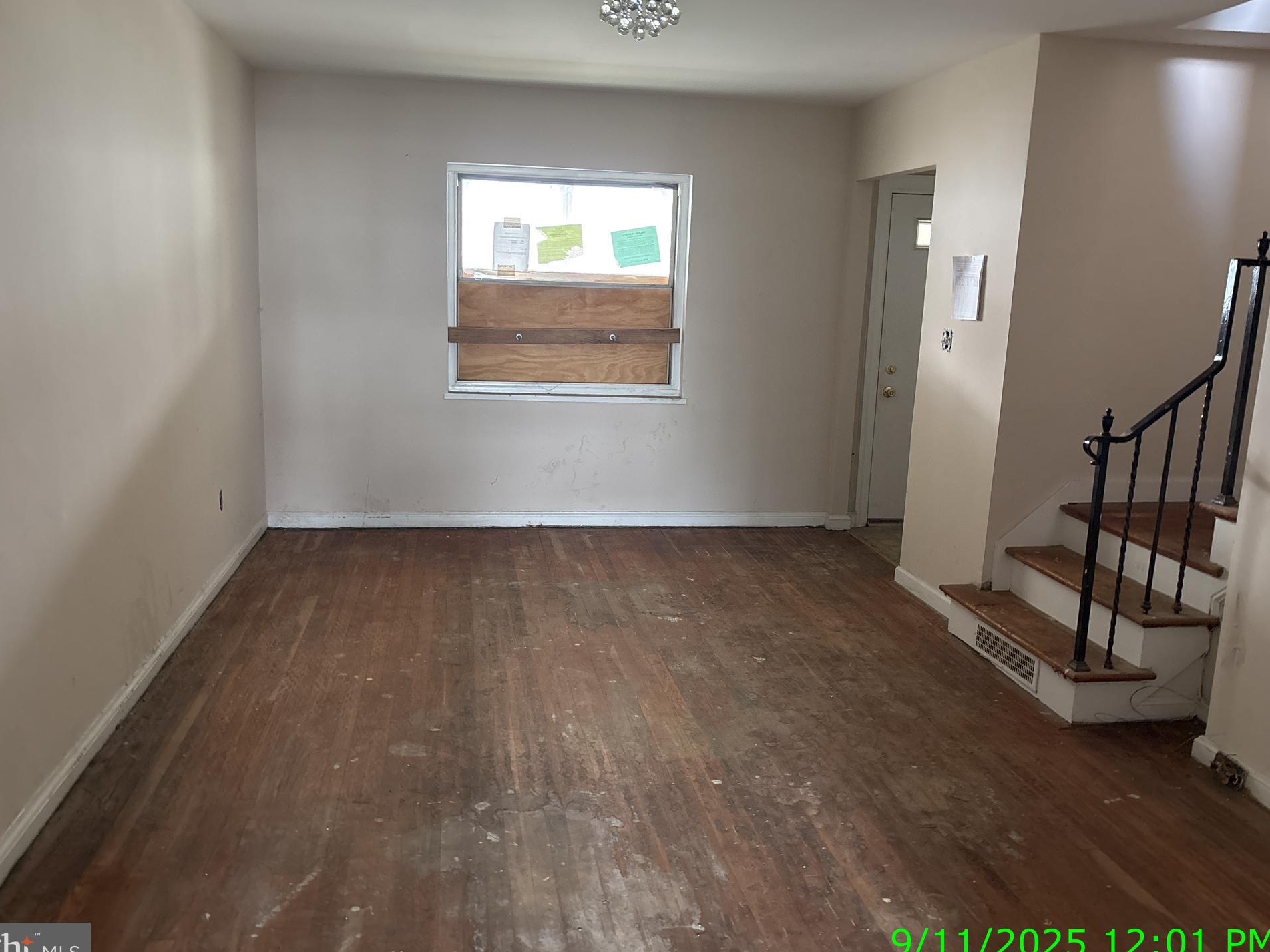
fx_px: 1027
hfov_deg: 63.4
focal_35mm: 28
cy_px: 465
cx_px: 608
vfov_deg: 49.7
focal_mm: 5.96
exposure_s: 1/40
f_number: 1.6
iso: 640
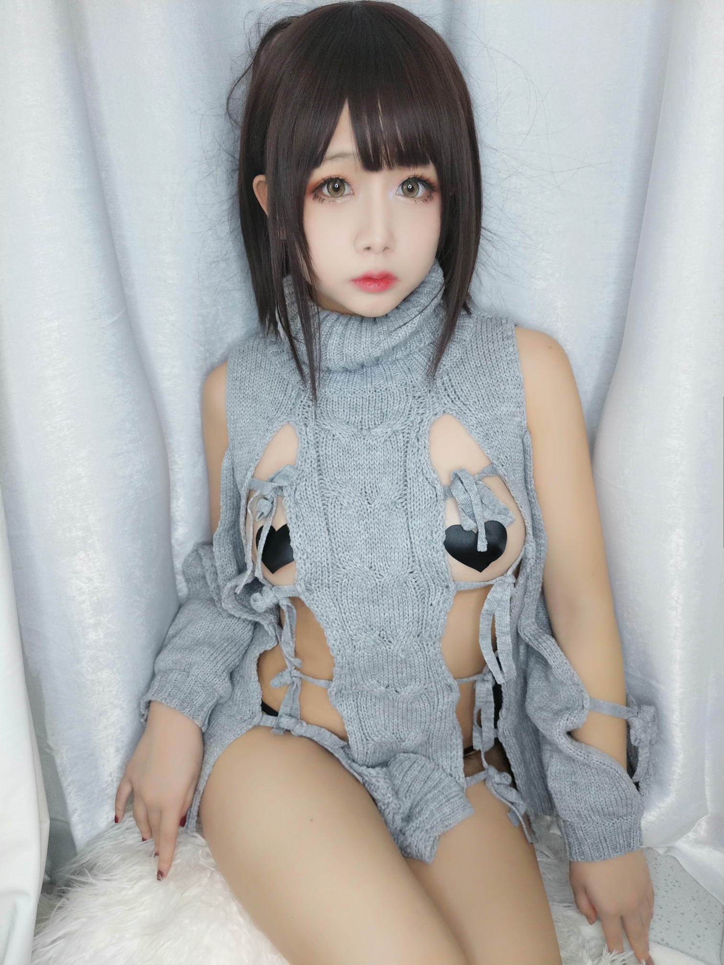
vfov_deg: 69.4
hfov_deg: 54.9
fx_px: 697
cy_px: 482
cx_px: 362
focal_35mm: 25
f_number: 1.8
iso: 50
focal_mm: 4.36
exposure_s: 1/50
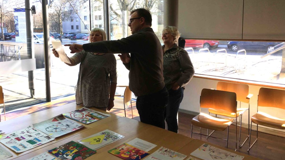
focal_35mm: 32
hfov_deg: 61.0
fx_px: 242
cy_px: 56
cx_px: 143
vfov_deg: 36.4
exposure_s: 1/220
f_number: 2.2
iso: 25
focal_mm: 4.15
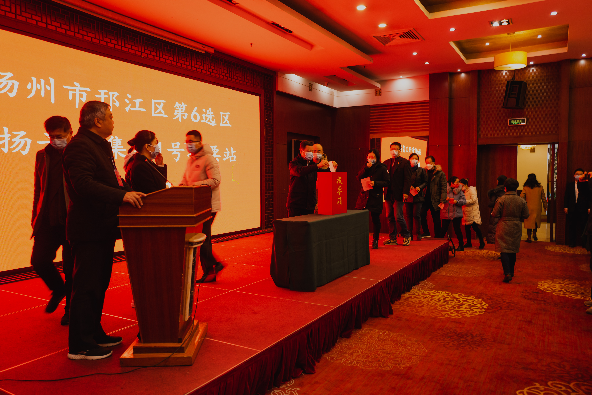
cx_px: 296
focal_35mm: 28
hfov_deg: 65.5
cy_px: 198
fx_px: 461
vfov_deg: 46.4
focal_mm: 28
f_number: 2.2
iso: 400
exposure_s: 1/50
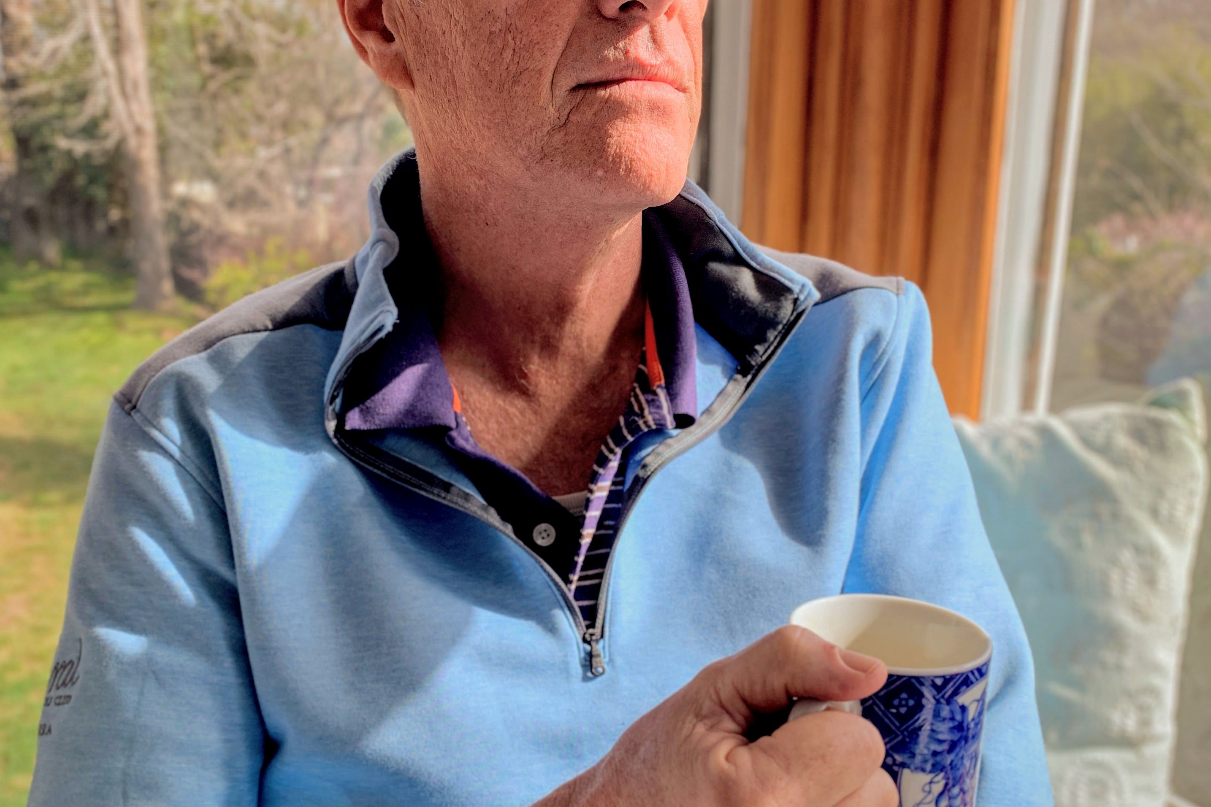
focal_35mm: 38
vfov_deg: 35.0
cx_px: 580
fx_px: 1278
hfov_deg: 50.7
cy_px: 454
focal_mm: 4.25
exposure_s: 1/446
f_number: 1.8
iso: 25
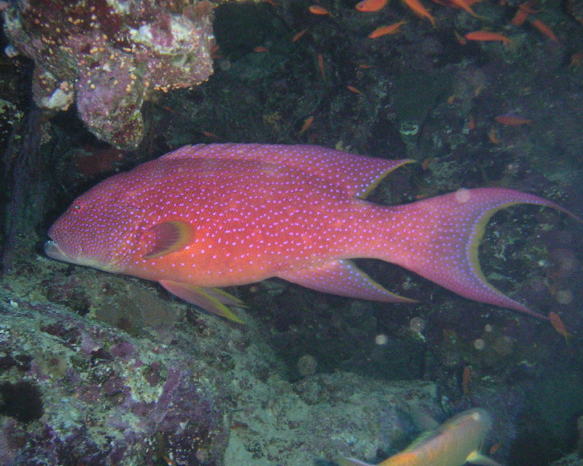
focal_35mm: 40
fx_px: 690
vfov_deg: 37.4
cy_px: 234
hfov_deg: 45.8
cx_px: 296
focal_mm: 6
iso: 160
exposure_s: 1/45
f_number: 2.8
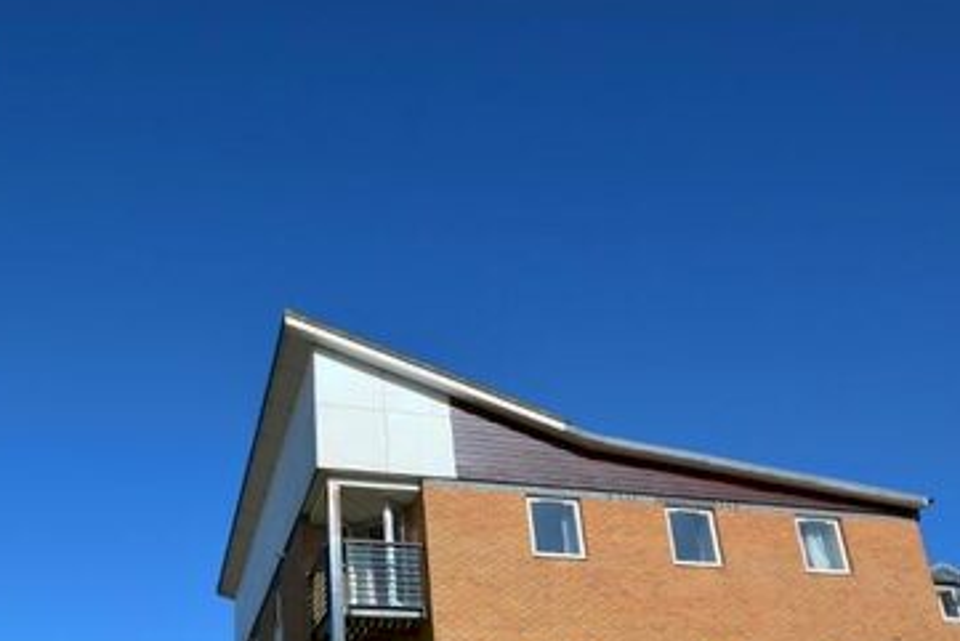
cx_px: 343
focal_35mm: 32
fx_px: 853
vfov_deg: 37.7
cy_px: 609
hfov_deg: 57.8
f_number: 9
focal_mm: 11
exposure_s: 1/320
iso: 100
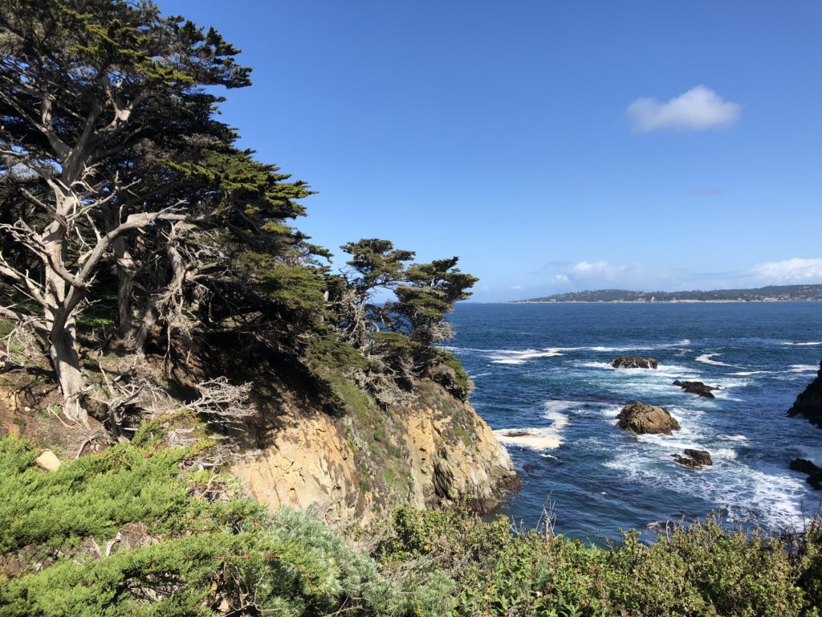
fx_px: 665
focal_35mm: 28
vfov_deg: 49.7
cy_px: 308
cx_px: 411
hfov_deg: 63.4
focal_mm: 4
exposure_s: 1/1845
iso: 20
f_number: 1.8
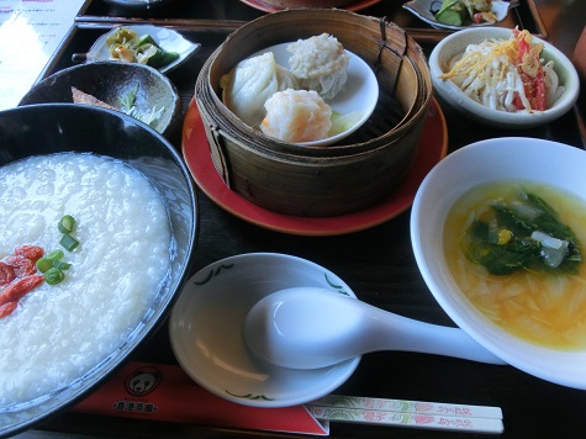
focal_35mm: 25
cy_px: 220
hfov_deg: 69.4
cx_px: 293
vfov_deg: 54.9
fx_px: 423
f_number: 3.3
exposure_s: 1/125
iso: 200
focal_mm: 4.4
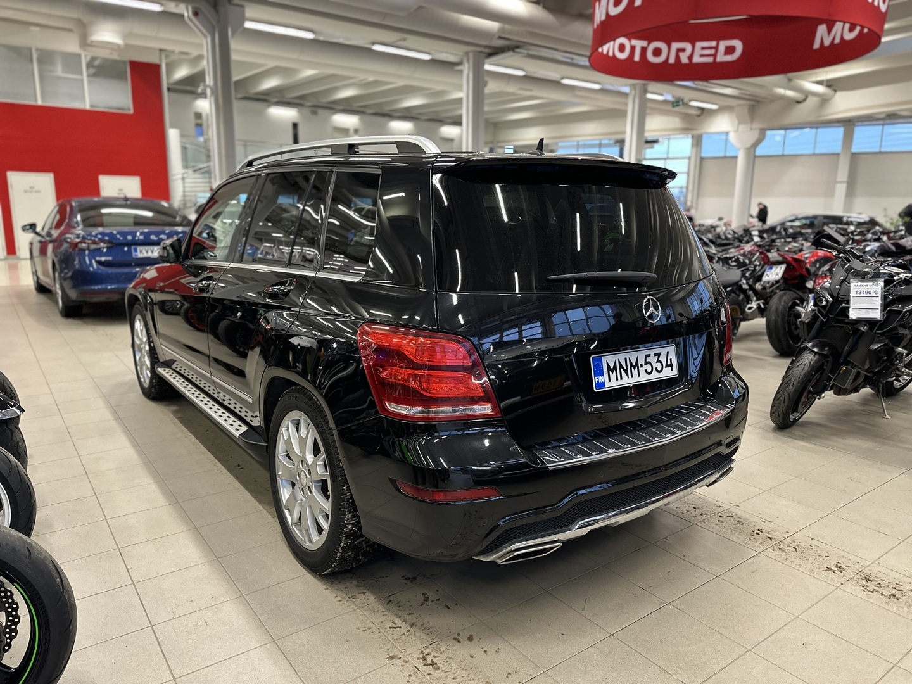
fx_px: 632
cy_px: 342
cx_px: 456
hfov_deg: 71.6
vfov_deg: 56.8
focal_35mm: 24
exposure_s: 1/50
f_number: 1.78
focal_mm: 6.86
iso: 320
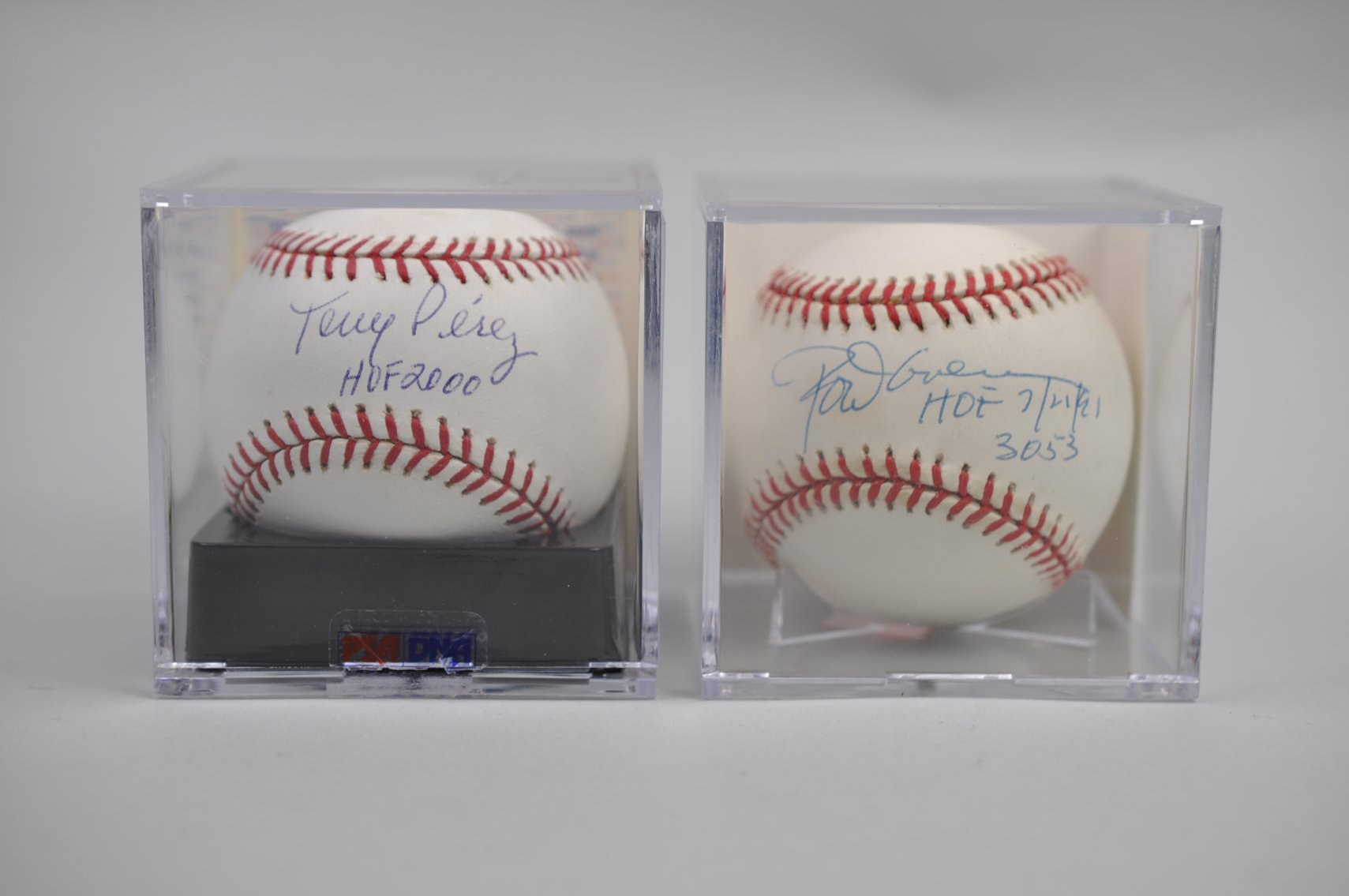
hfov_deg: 33.4
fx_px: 2246
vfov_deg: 22.6
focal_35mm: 60
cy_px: 448
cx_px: 674
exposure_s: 1/80
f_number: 4.5
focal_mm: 40
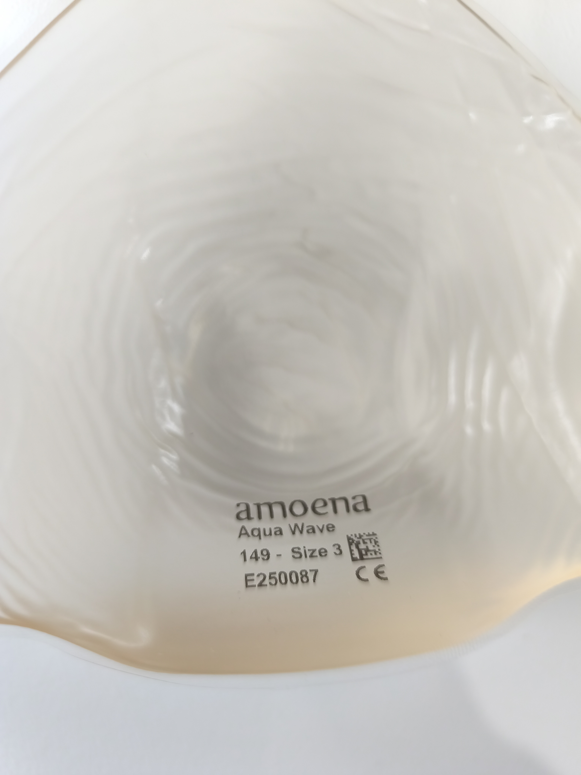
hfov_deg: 58.9
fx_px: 515
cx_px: 290
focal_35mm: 23
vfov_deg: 73.9
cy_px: 388
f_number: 1.65
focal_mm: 6.14
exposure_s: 1/80
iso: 200
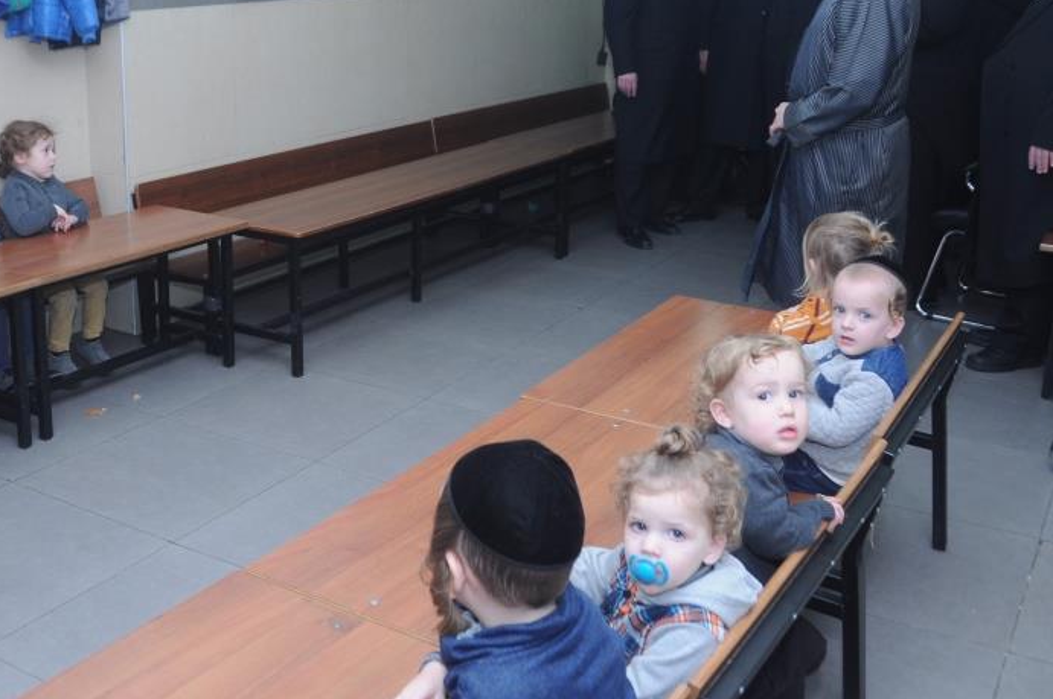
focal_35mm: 40
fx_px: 1169
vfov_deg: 32.8
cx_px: 358
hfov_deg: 47.8
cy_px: 195
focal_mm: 18
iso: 320
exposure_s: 1/200
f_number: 4.5
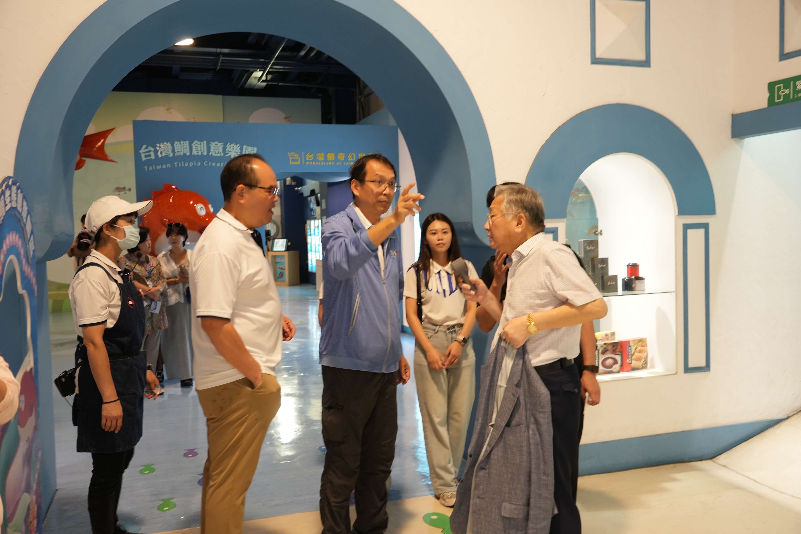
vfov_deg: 41.1
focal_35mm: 32
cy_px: 267
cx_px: 400
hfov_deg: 58.7
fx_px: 712
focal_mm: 32
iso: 1600
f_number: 4
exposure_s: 1/50
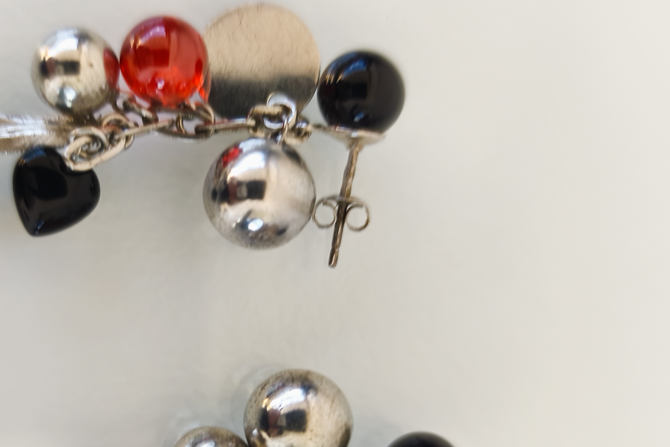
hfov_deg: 43.2
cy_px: 336
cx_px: 238
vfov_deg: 29.4
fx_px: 837
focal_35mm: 45
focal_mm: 6.14
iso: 50
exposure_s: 1/25
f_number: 1.65
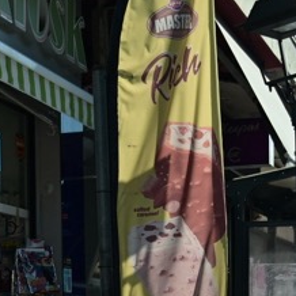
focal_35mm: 120
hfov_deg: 14.5
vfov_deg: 13.8
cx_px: 111
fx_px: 1161
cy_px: 422
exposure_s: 1/800
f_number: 4
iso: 80
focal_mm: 24
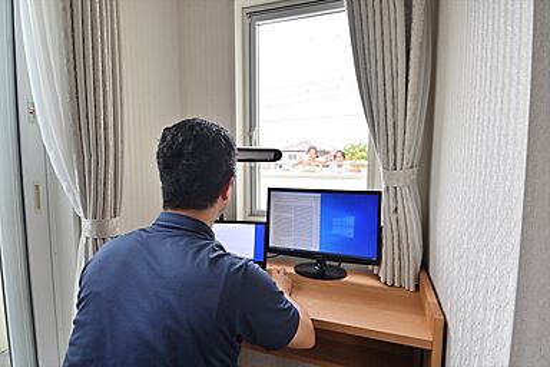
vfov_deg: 67.4
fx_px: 275
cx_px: 275
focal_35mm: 18
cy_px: 184
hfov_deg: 90.0
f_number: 11
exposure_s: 1/30
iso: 400
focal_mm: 12
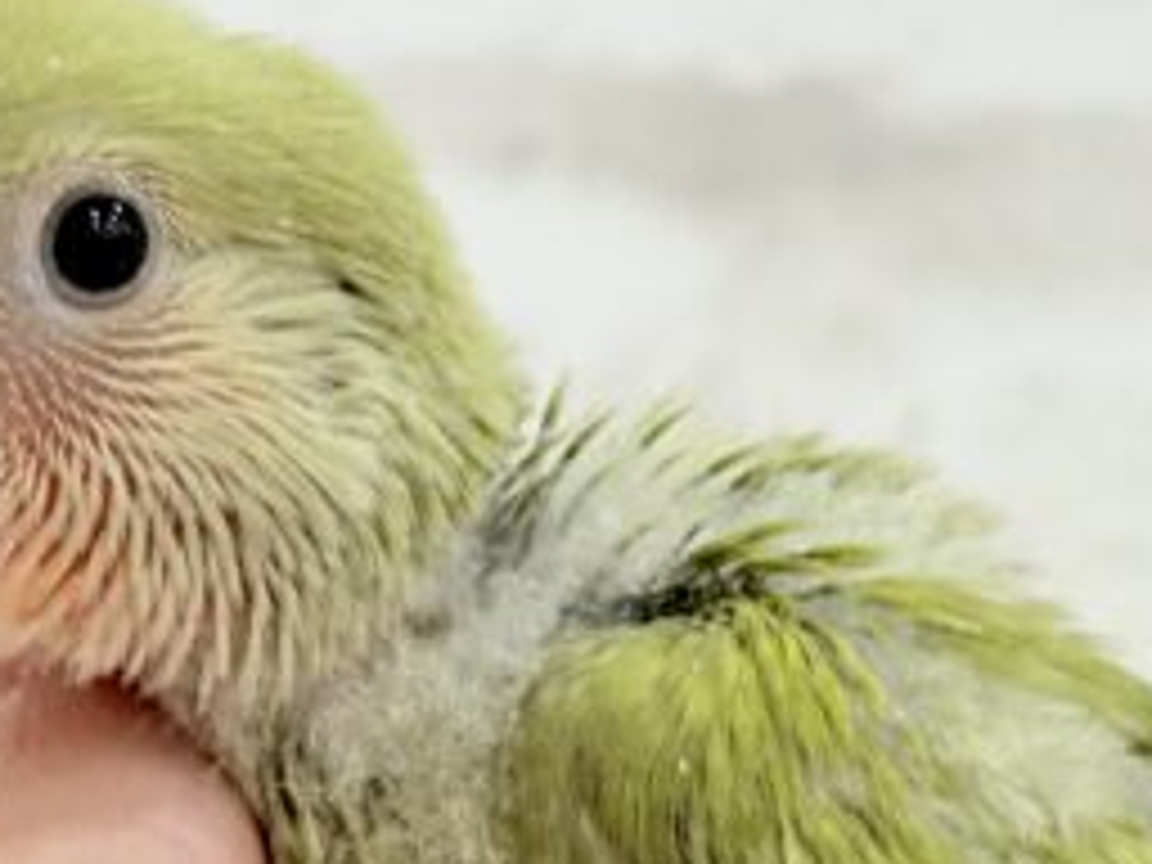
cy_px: 603
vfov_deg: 11.4
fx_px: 4326
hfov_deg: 15.1
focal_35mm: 130
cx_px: 837
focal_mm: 5.96
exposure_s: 1/50
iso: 40
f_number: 1.6
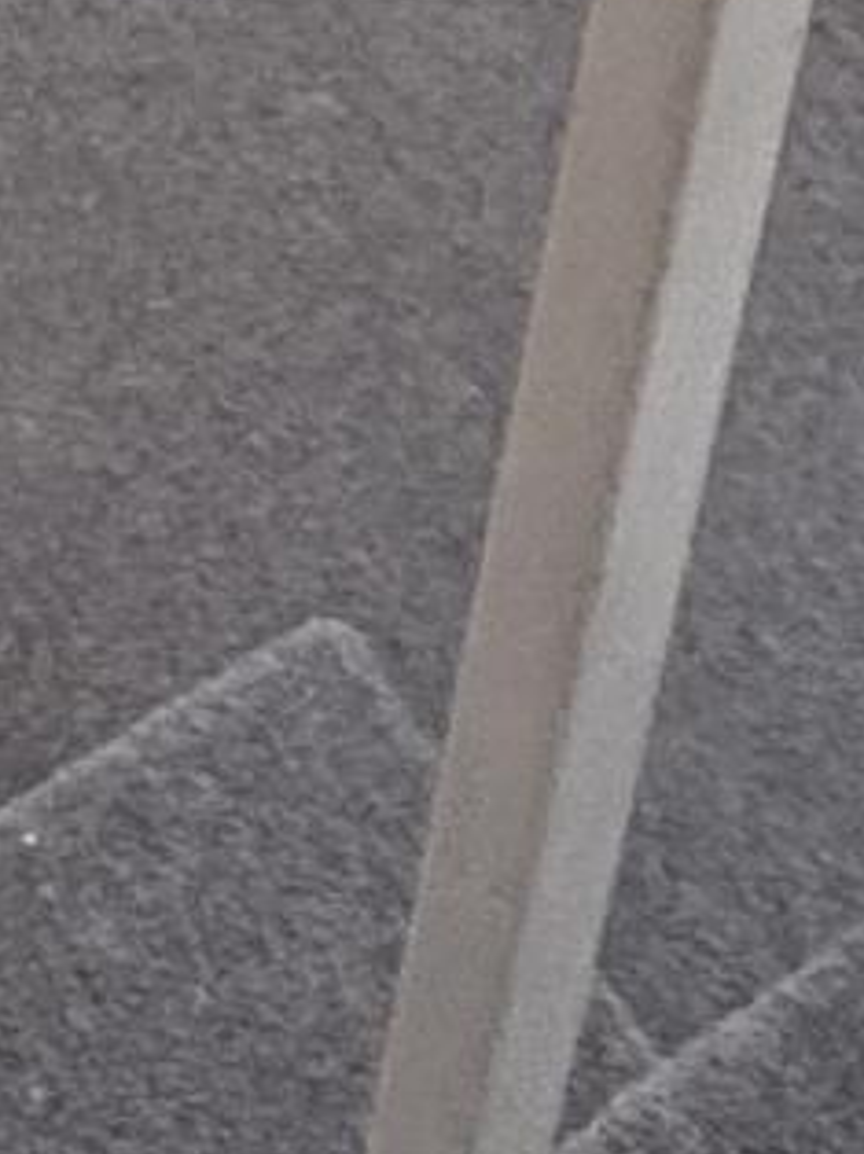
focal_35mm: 137
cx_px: -188
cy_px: -2172
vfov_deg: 10.6
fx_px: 4565
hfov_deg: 10.6
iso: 320
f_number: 2.2
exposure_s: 1/120
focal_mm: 2.22
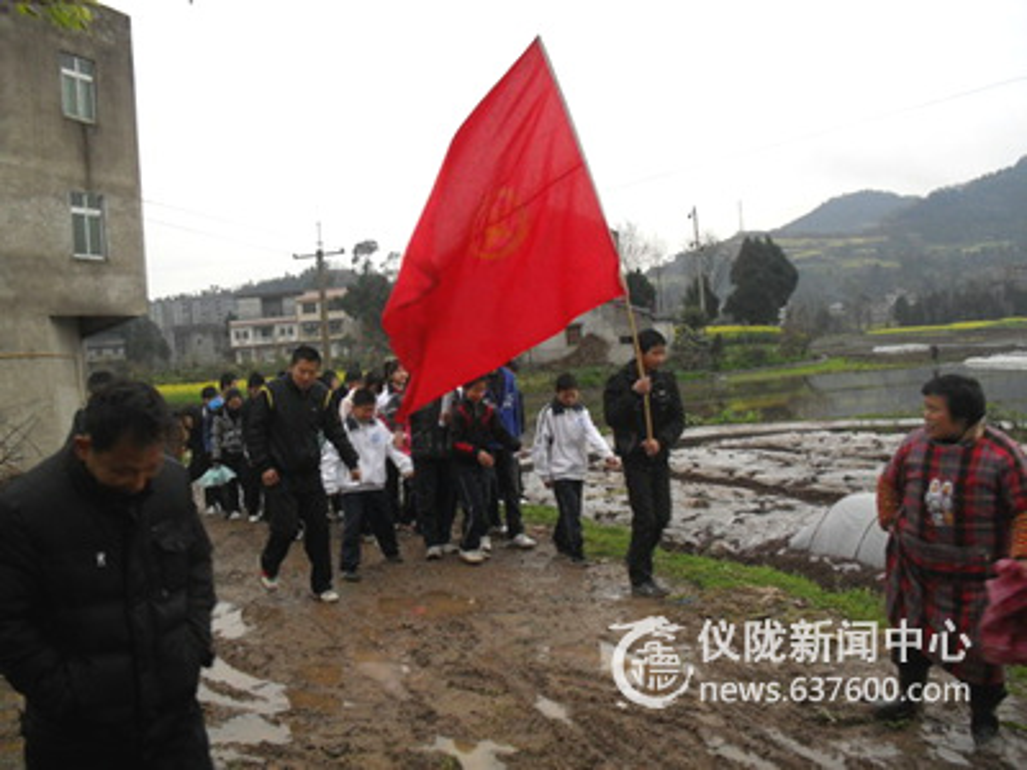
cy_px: 385
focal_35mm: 35
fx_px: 1038
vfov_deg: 40.7
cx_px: 514
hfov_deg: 52.6
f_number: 3.2
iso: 120
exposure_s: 1/45
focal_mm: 6.3
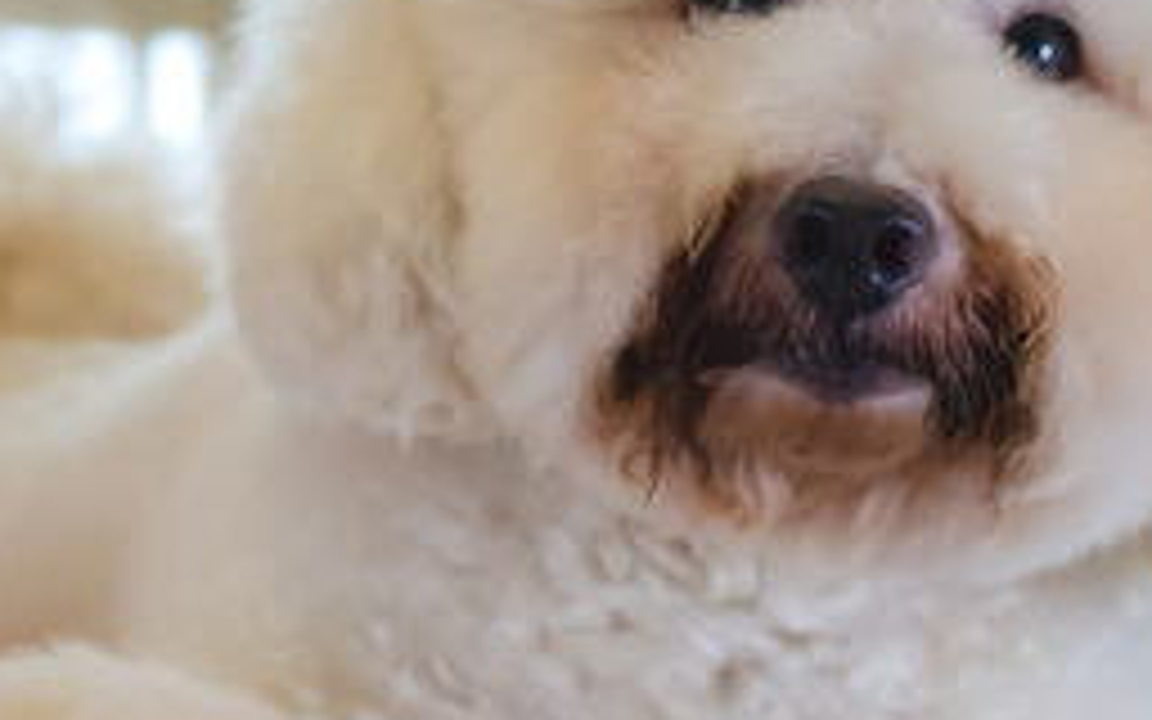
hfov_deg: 9.0
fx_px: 7284
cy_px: 374
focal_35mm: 232
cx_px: 14
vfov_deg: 5.7
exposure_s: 1/125
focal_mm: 50
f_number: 3.5
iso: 400
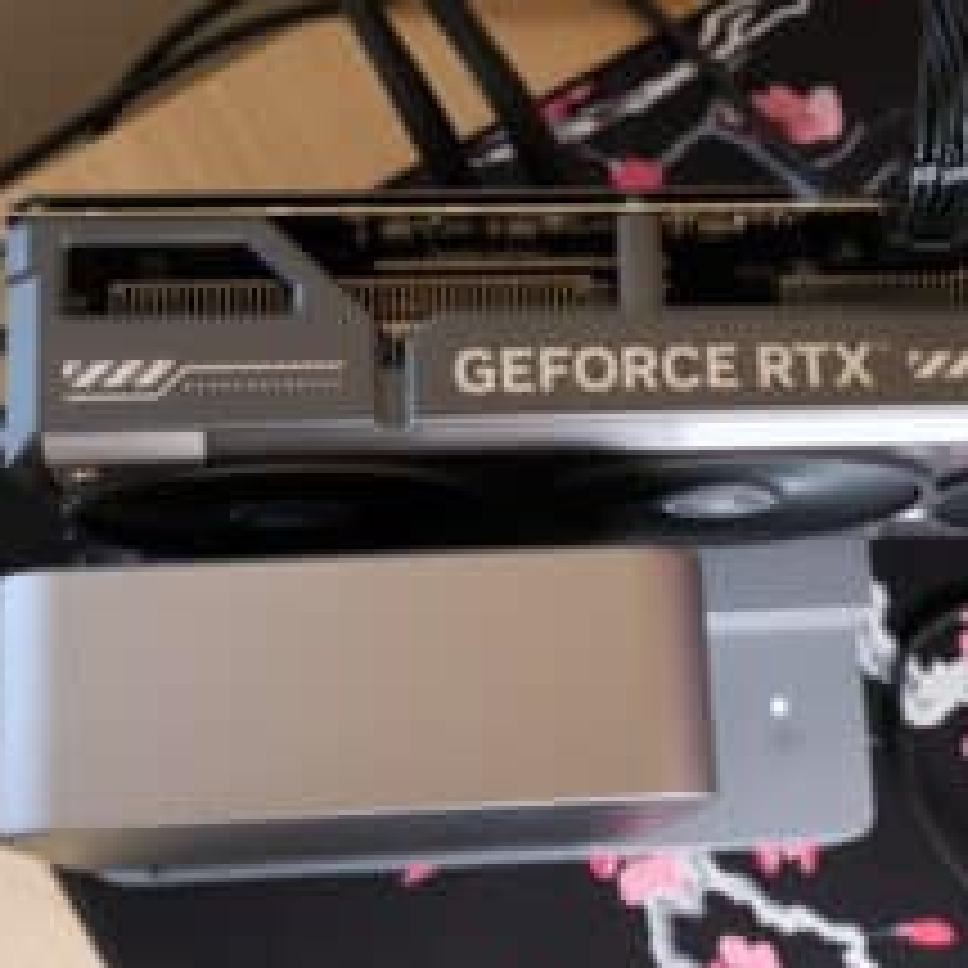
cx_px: 639
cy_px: 441
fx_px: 1898
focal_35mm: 60
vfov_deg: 28.6
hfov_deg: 28.4
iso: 3200
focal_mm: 26.3
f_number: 8
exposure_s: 1/30
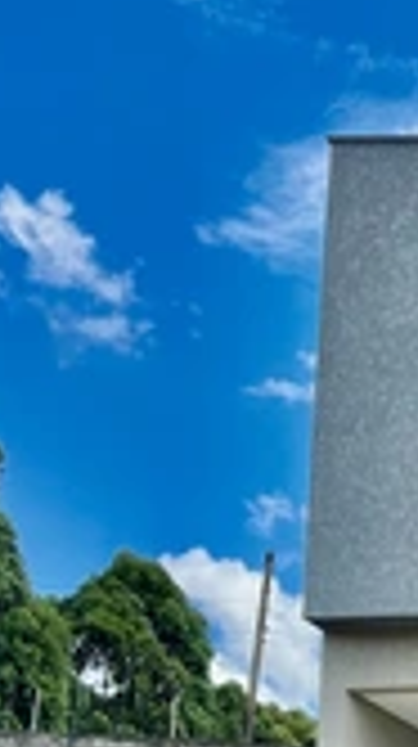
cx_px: 975
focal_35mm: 82
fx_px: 1621
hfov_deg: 12.1
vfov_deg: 25.5
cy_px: 594
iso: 50
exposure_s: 1/2571
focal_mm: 5.1
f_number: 1.6
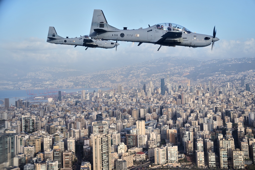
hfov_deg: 33.4
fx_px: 425
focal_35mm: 60
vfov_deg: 22.6
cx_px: 128
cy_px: 85
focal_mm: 60
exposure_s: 1/500
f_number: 5.6
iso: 200
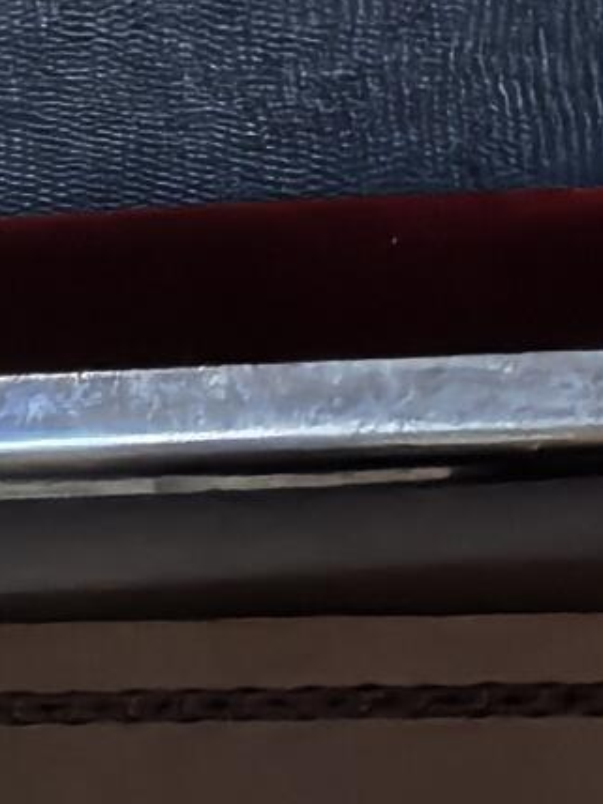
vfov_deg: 15.3
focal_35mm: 101
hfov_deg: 14.6
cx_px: 182
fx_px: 2346
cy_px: 1653
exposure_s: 1/50
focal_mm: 1.68
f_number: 2.2
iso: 200
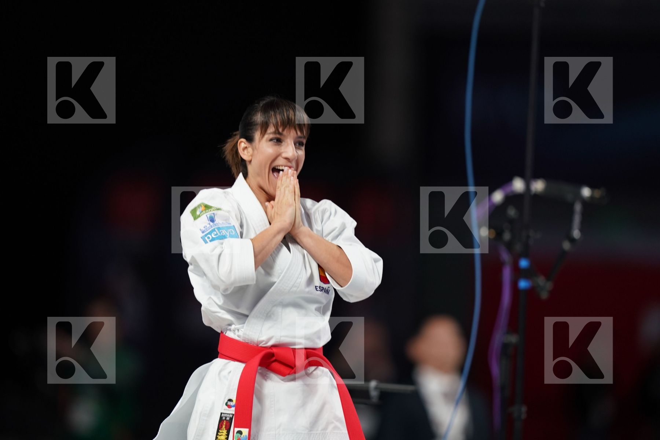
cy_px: 220
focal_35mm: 400
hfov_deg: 5.2
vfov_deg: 3.4
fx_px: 7333
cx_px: 330
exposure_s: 1/400
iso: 1000
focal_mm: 400
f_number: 2.8
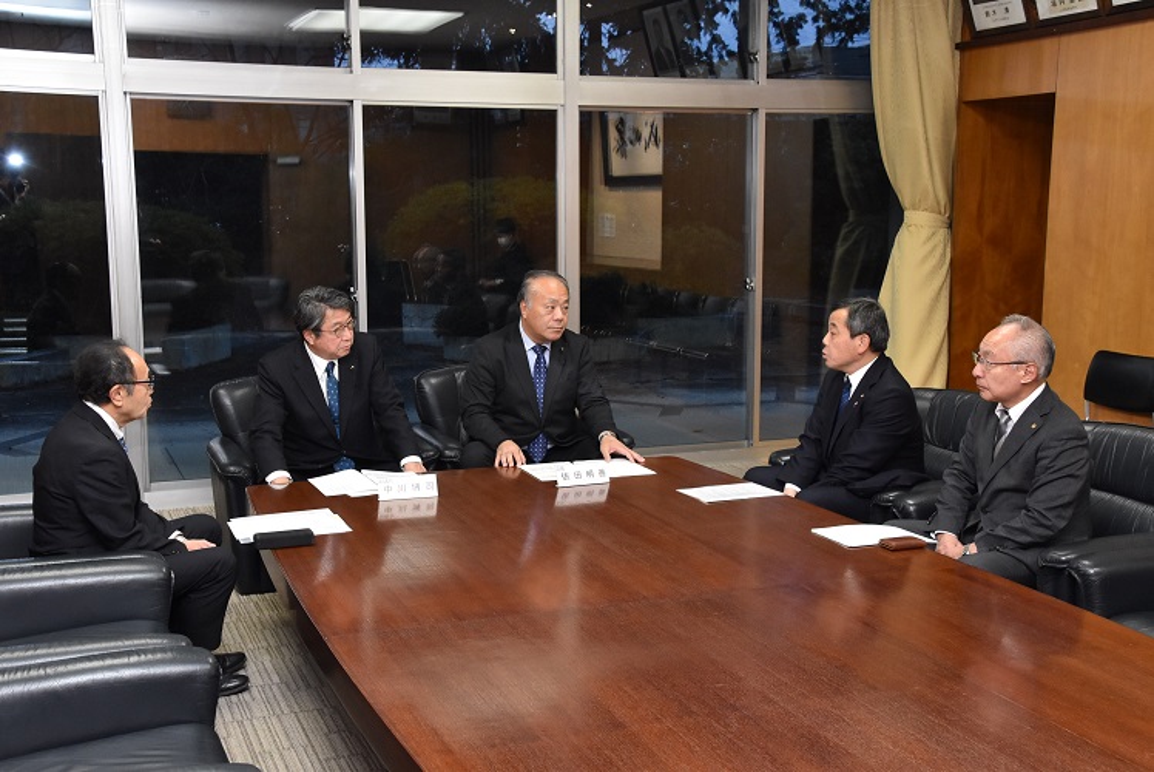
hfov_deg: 43.6
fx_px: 1444
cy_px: 386
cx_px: 577
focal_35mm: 45
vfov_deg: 29.9
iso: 1600
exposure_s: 1/60
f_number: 8
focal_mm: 30
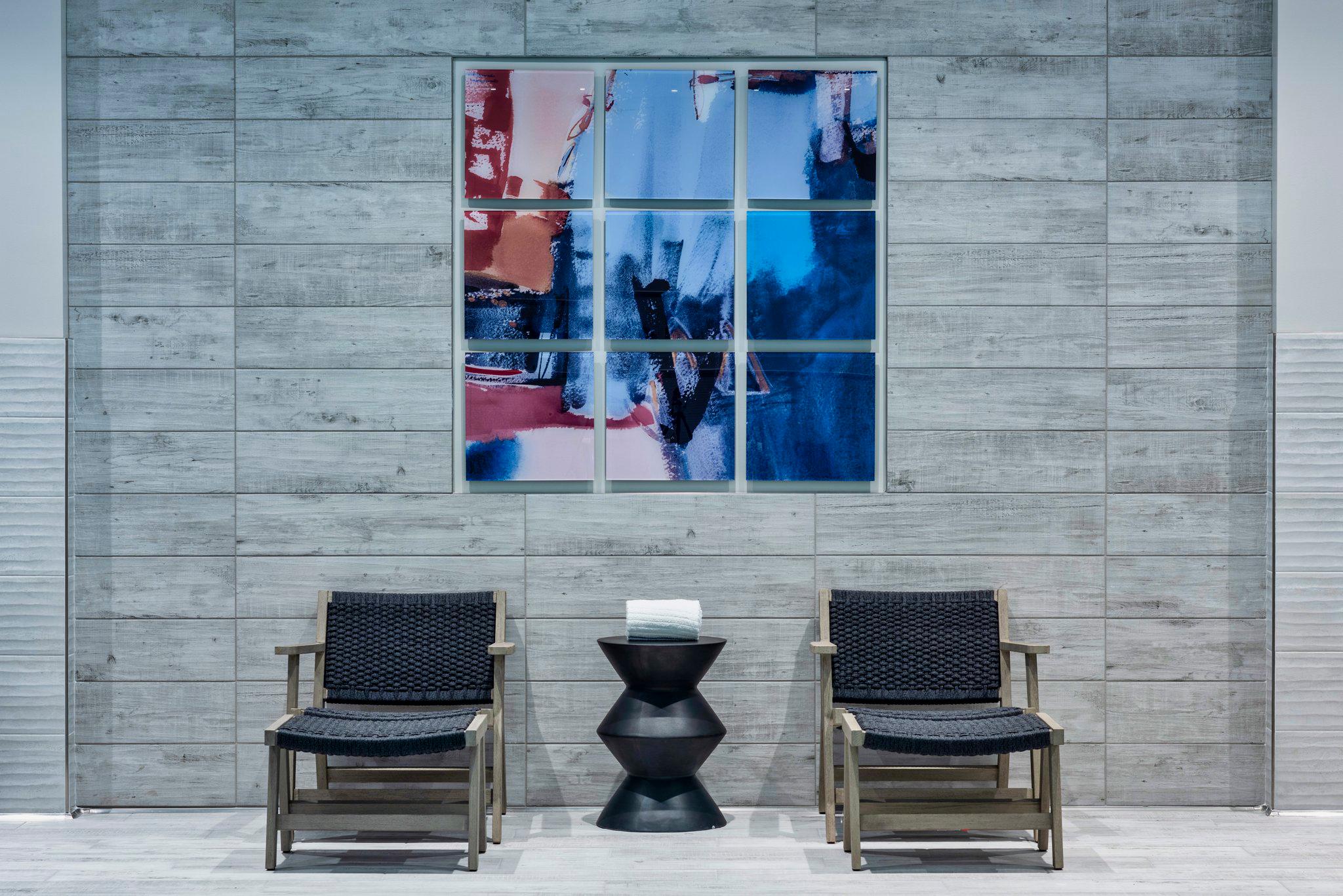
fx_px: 3172
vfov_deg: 16.1
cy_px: 448
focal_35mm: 85
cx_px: 672
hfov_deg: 23.9
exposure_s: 1/2
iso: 100
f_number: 8
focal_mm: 85
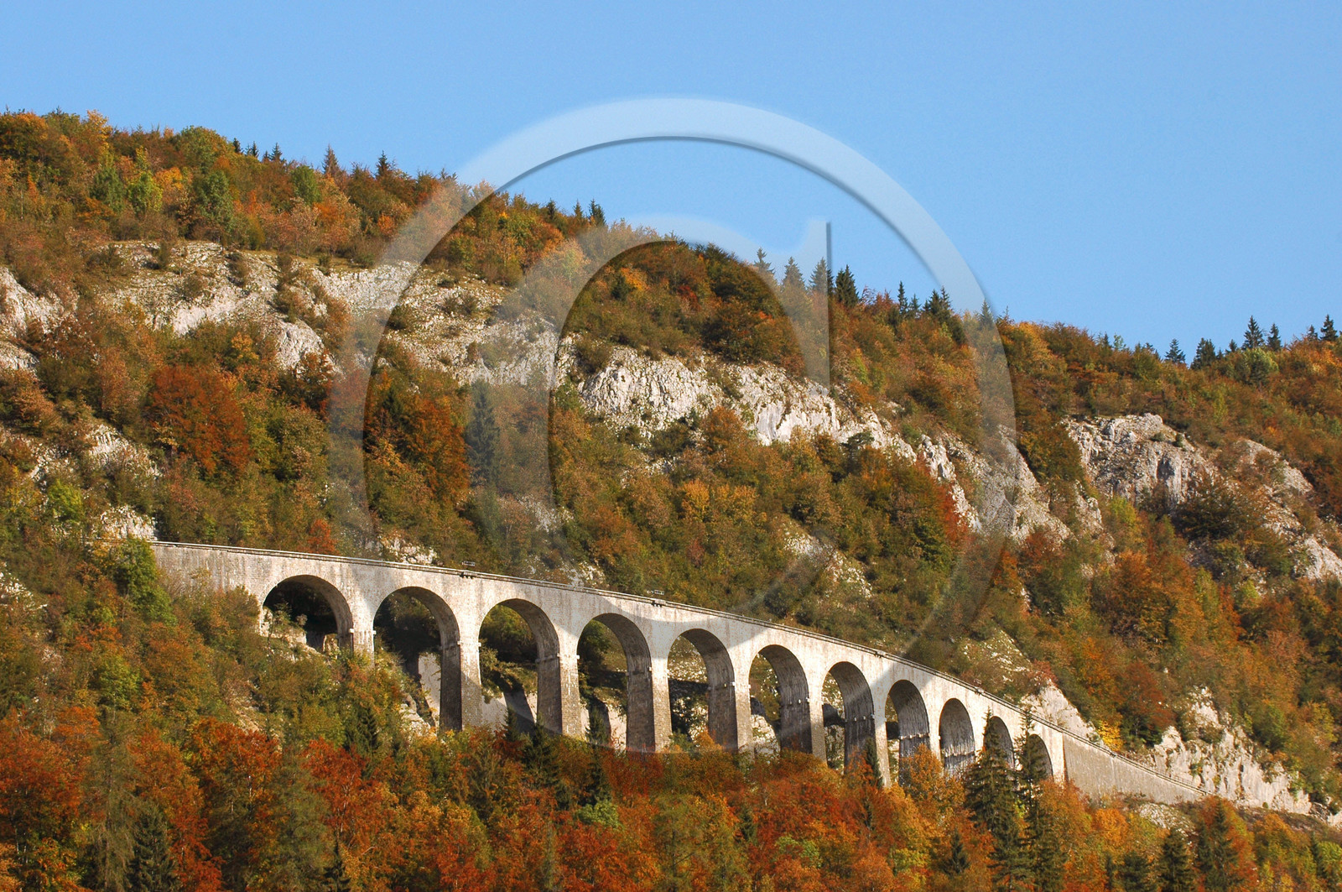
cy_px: 446
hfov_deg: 13.1
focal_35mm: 158
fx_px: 5865
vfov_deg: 8.7
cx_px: 671
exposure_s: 1/250
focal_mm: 105
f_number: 8
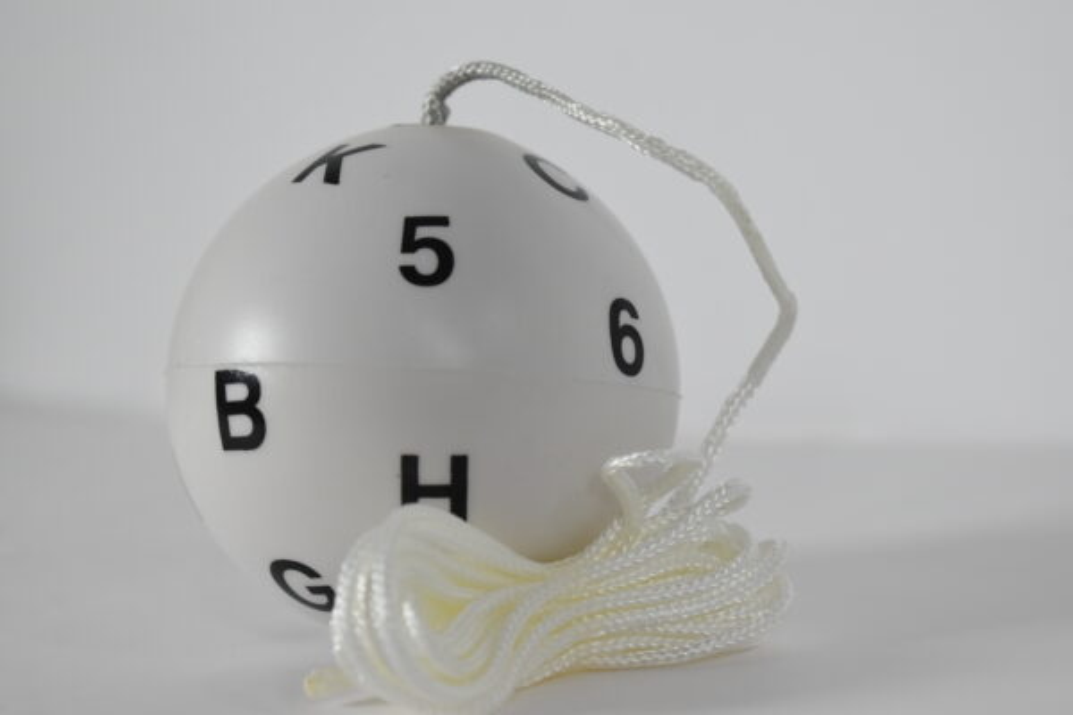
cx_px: 536
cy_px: 358
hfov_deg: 24.6
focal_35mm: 82
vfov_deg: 16.6
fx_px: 2459
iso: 1250
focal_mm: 55
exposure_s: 1/125
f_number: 5.6
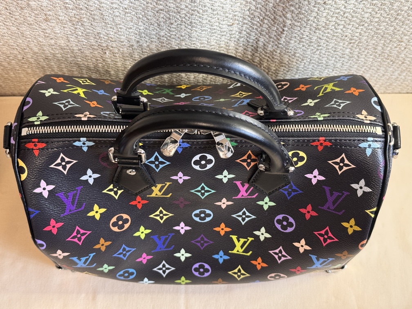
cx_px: 206
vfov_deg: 30.3
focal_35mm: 48
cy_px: 154
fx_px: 571
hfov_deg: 39.7
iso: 200
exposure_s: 1/33
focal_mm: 6.76
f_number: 1.78
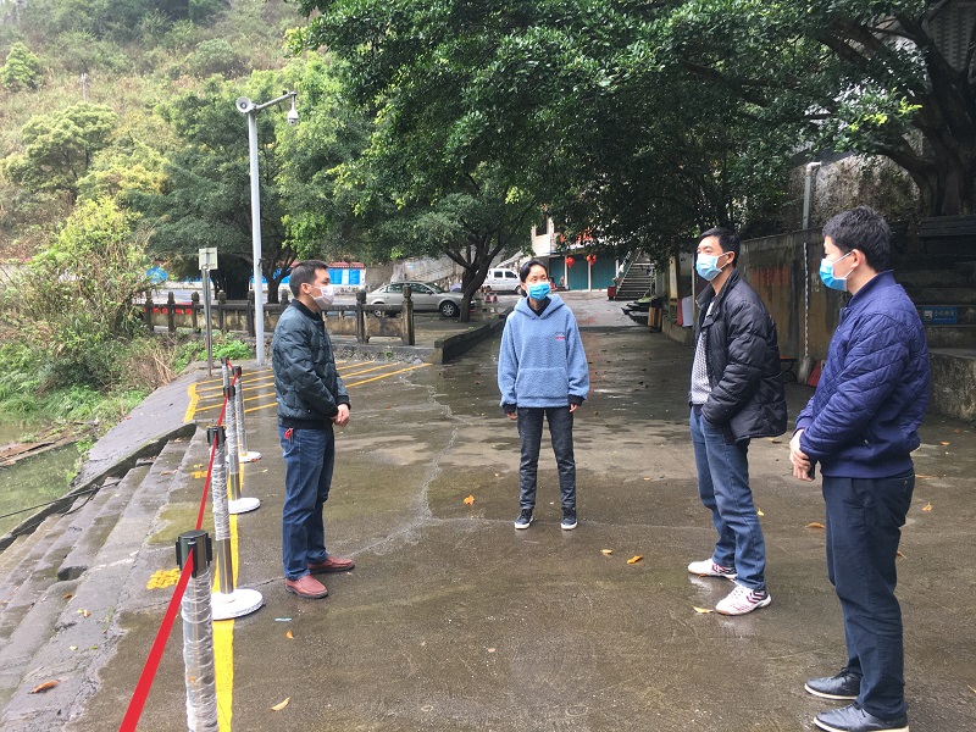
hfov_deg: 61.7
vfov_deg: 48.2
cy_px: 366
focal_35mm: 29
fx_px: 818
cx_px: 488
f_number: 2.2
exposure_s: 1/50
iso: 32
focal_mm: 4.15
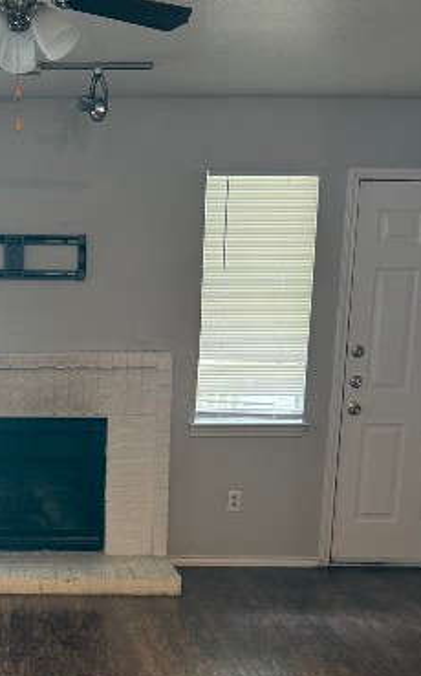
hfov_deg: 23.6
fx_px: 975
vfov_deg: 37.1
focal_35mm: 53
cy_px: 526
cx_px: 24
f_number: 1.78
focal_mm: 6.76
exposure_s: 1/60
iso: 160
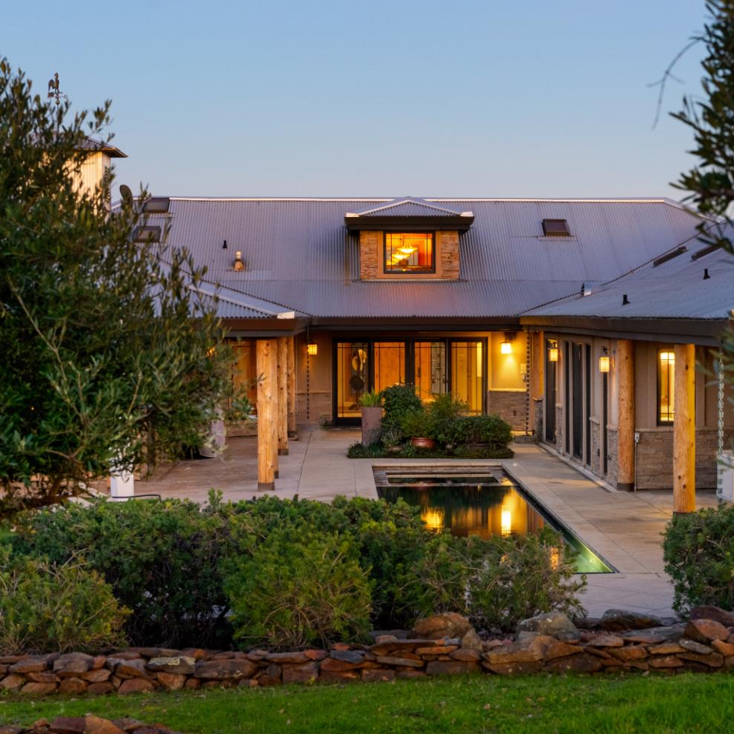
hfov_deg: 21.3
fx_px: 1943
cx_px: 485
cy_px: 364
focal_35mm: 81
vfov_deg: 21.4
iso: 400
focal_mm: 42
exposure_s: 2
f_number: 7.1
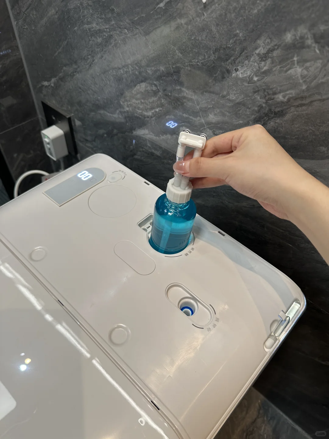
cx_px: 164
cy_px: 220
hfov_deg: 56.8
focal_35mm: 24
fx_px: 304
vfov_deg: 71.6
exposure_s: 1/69
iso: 125
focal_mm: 6.86
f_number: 1.78
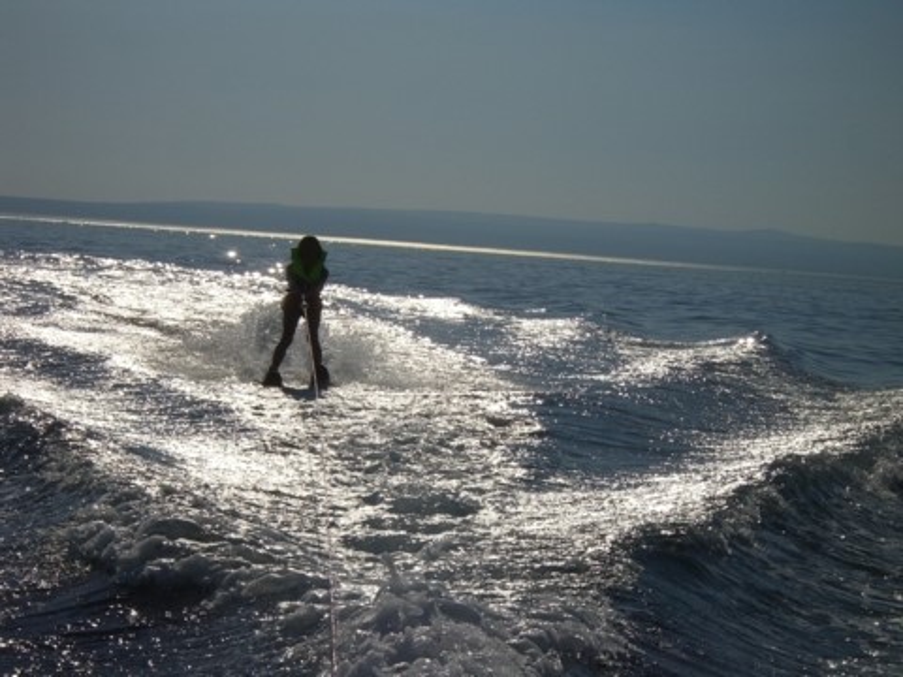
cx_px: 452
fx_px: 2974
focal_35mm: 114
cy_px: 338
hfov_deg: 17.3
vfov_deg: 13.0
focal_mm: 18.6
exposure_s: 1/2000
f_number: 8.3
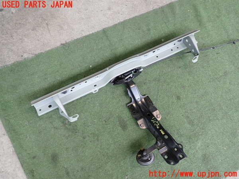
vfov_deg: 46.8
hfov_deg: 60.0
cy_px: 90
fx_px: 207
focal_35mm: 30
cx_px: 120
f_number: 2.3
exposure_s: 1/50
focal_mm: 5.4
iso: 200
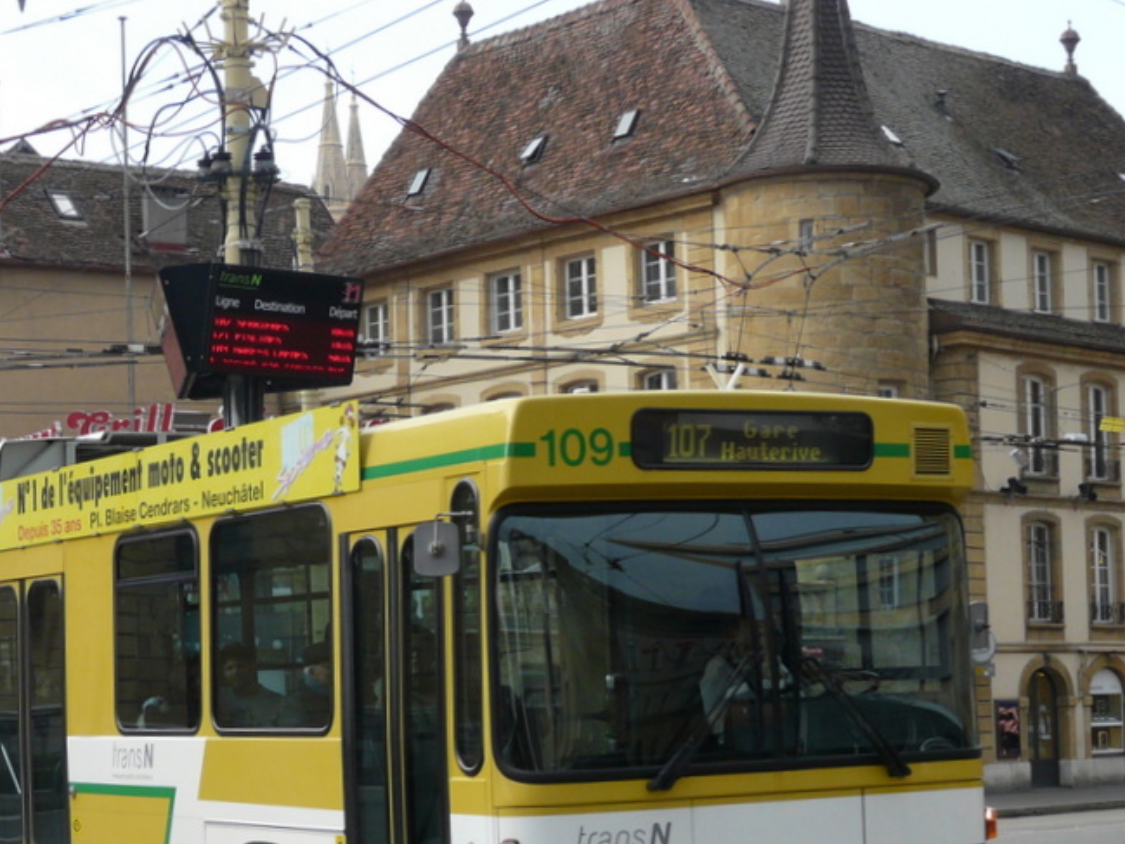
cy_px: 618
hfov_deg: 24.9
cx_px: 383
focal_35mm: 78
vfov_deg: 18.8
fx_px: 2535
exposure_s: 1/160
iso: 100
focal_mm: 7.5
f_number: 4
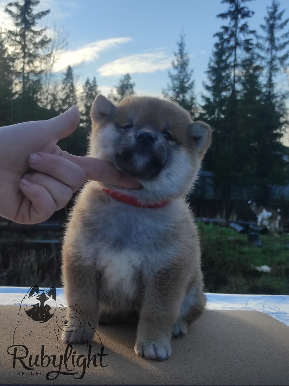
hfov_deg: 54.9
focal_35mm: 25
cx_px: 144
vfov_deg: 69.4
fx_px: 278
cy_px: 193
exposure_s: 1/2500
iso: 100
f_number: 1.89
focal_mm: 5.43
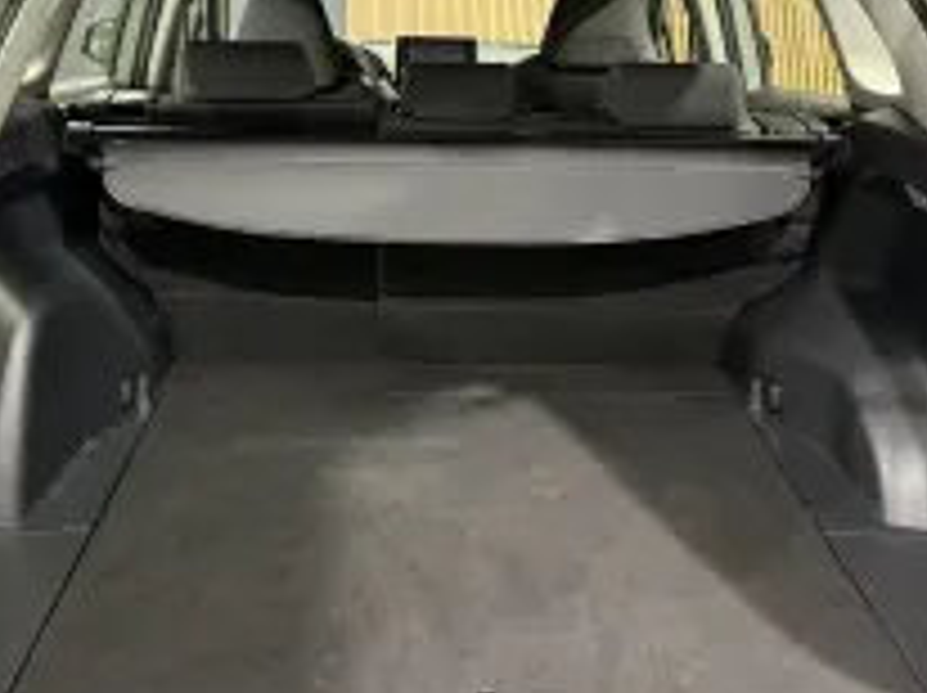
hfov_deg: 44.8
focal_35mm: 42
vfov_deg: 34.0
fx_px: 1123
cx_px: 441
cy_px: 243
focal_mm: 6.76
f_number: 1.78
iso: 640
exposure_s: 1/50
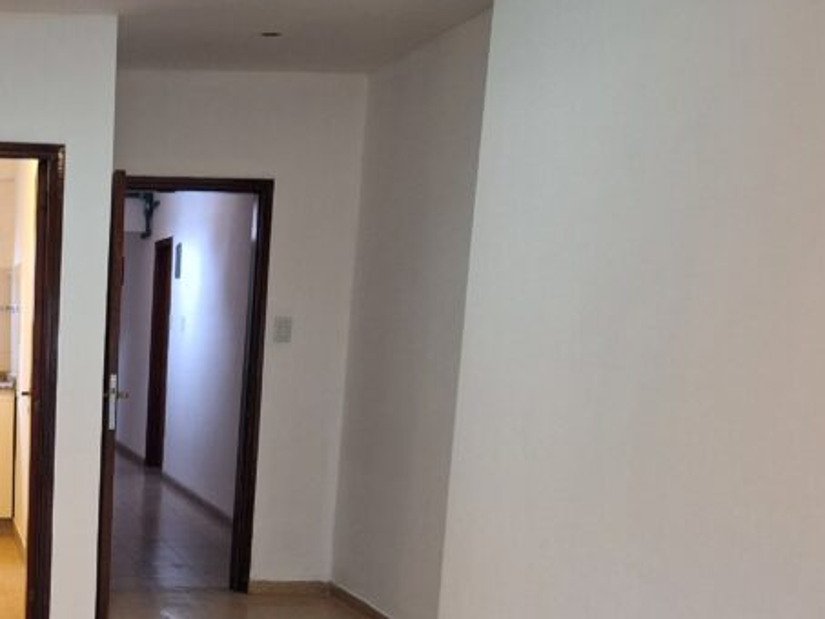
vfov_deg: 27.0
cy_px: 563
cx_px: 15
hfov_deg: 33.8
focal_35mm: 52
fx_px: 1240
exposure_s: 1/24
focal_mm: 5.54
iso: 320
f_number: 1.8
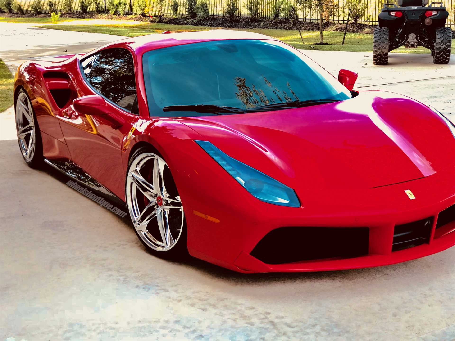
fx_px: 749
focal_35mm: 57
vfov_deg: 25.7
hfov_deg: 33.8
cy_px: 170
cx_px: 228
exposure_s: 1/120
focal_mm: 6.6
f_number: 2.8
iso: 25
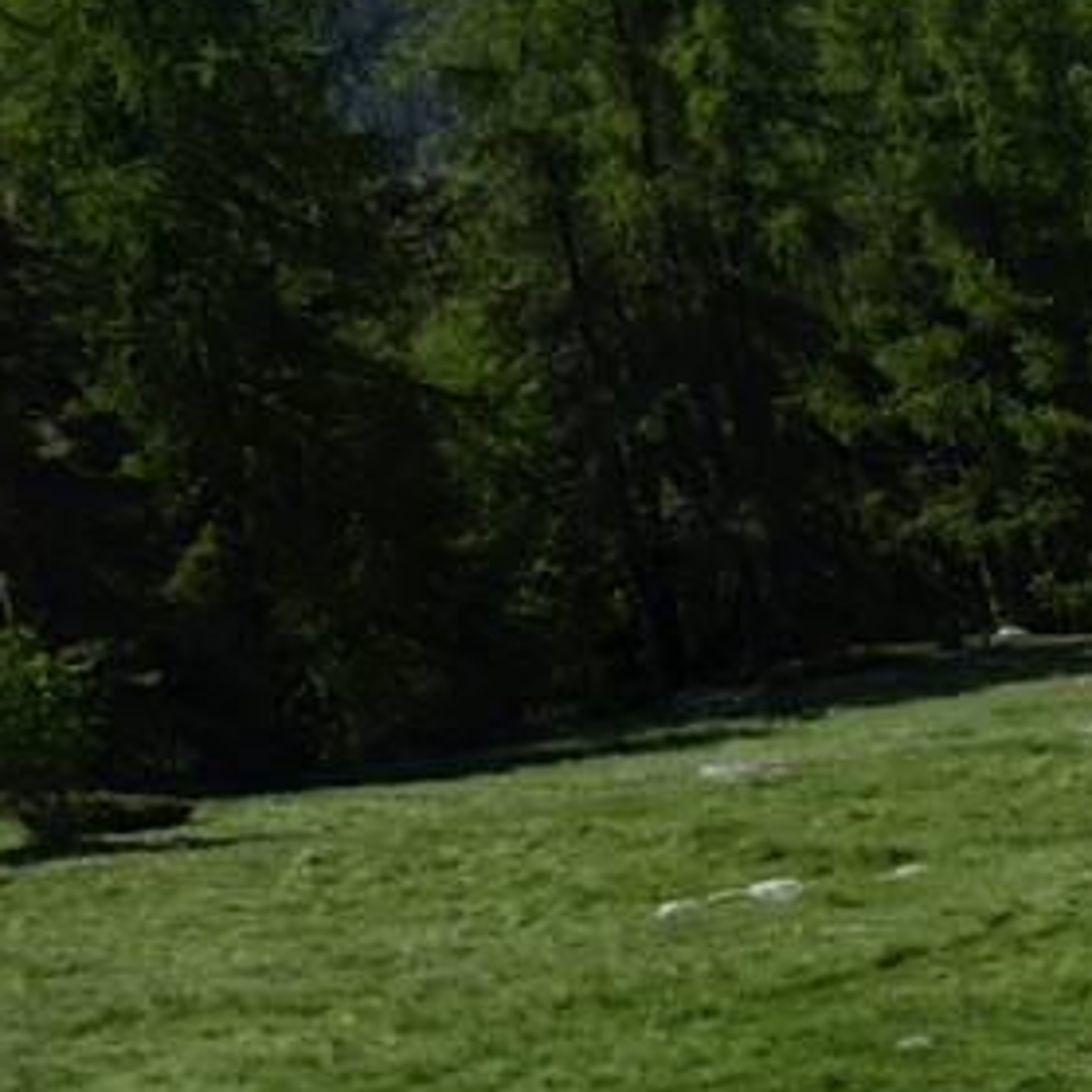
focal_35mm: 117
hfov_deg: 11.6
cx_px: 2806
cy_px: 1339
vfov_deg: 14.4
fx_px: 4176
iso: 200
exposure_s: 1/250
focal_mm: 24
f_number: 10
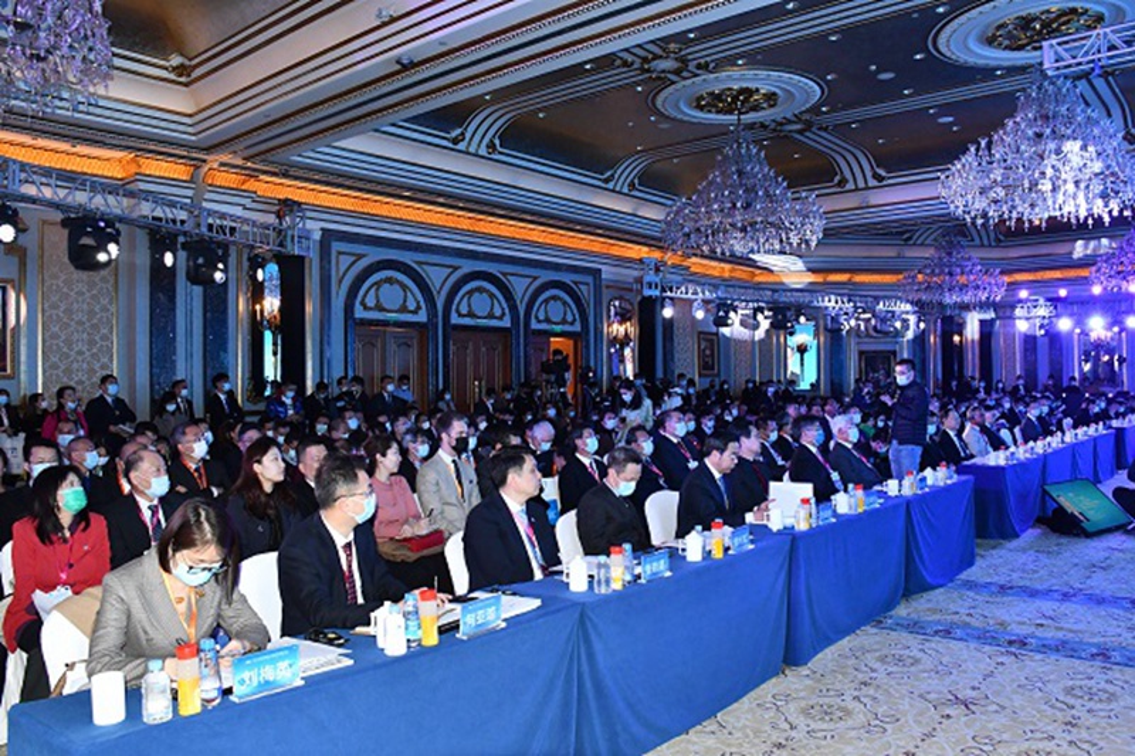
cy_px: 378
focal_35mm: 27
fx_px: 851
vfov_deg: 47.9
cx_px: 568
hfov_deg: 67.4
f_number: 7.1
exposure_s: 1/160
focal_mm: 18
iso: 3200
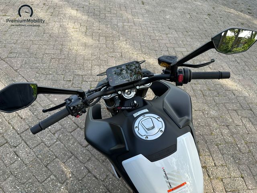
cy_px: 96
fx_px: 178
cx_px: 128
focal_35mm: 24
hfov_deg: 71.6
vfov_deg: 56.8
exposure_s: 1/734
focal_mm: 6.86
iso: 80
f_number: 1.78
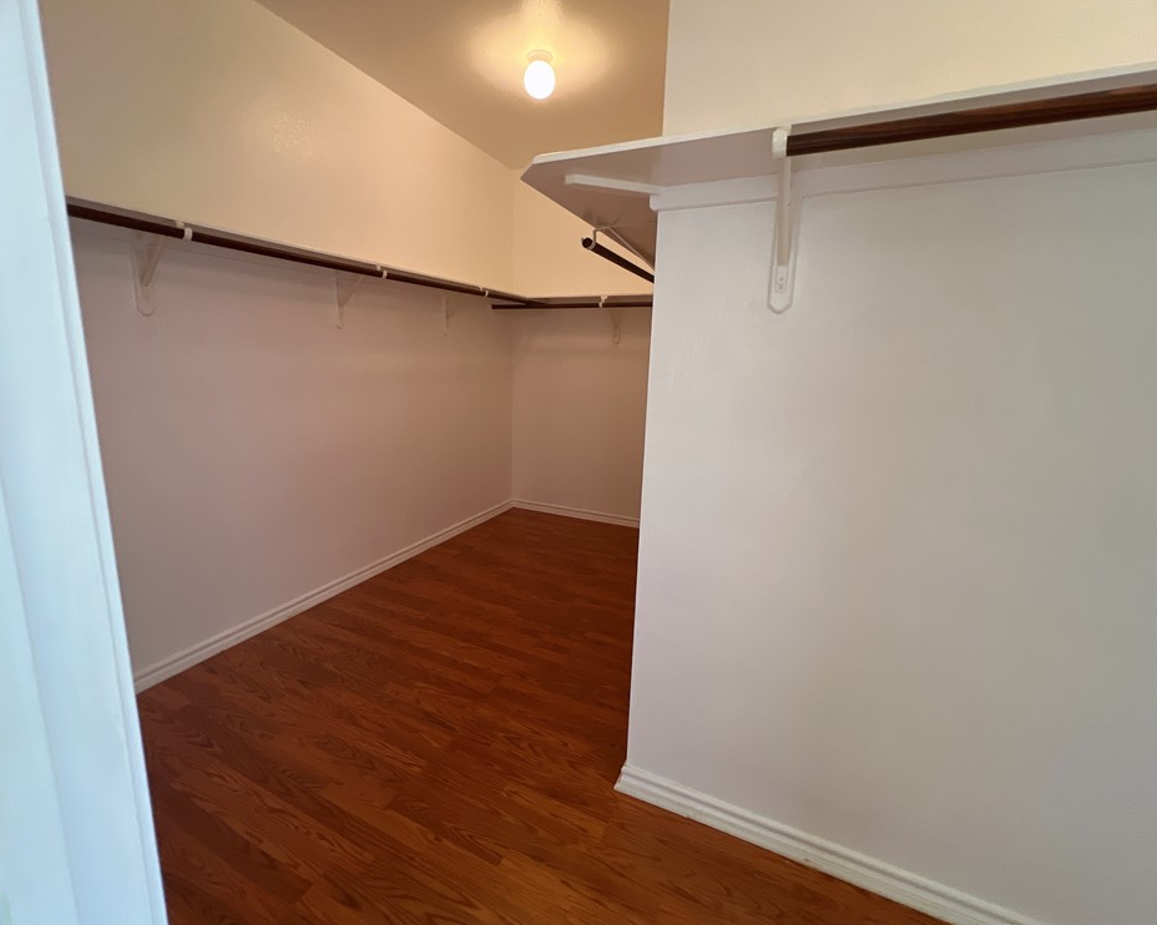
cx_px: 547
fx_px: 479
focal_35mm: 14
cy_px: 449
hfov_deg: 100.6
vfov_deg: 87.9
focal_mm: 1.57
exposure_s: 1/60
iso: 320
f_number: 1.8
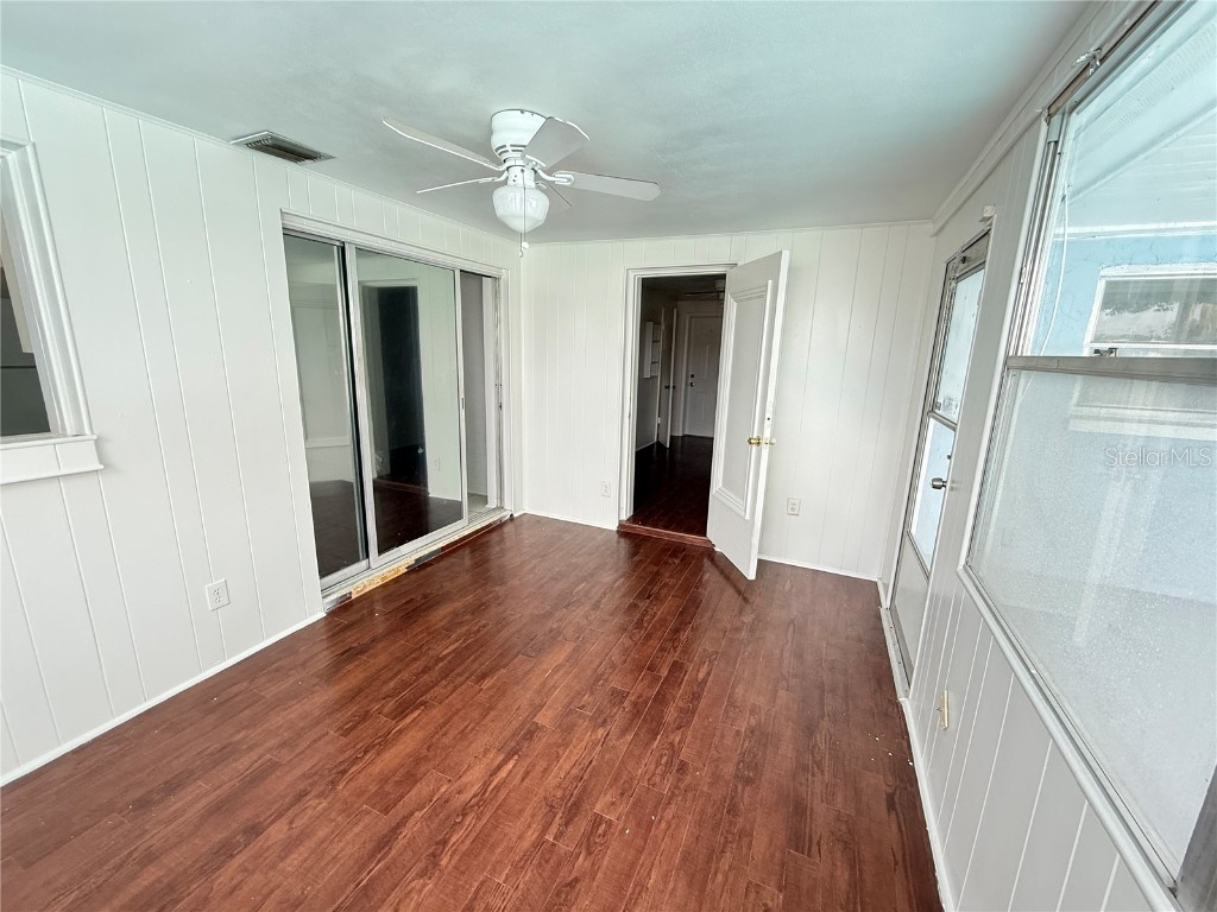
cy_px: 456
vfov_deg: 85.7
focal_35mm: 14
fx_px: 492
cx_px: 608
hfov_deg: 102.1
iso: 160
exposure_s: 1/99
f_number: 2.2
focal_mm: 2.22
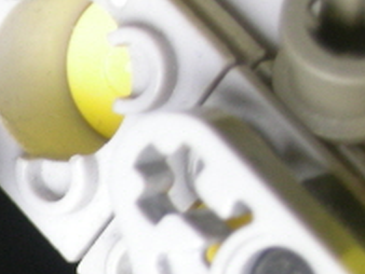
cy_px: 466
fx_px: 1550
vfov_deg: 9.7
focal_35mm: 147
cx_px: -369
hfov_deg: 12.0
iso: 138
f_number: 2.7
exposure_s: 1/30
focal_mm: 7.5
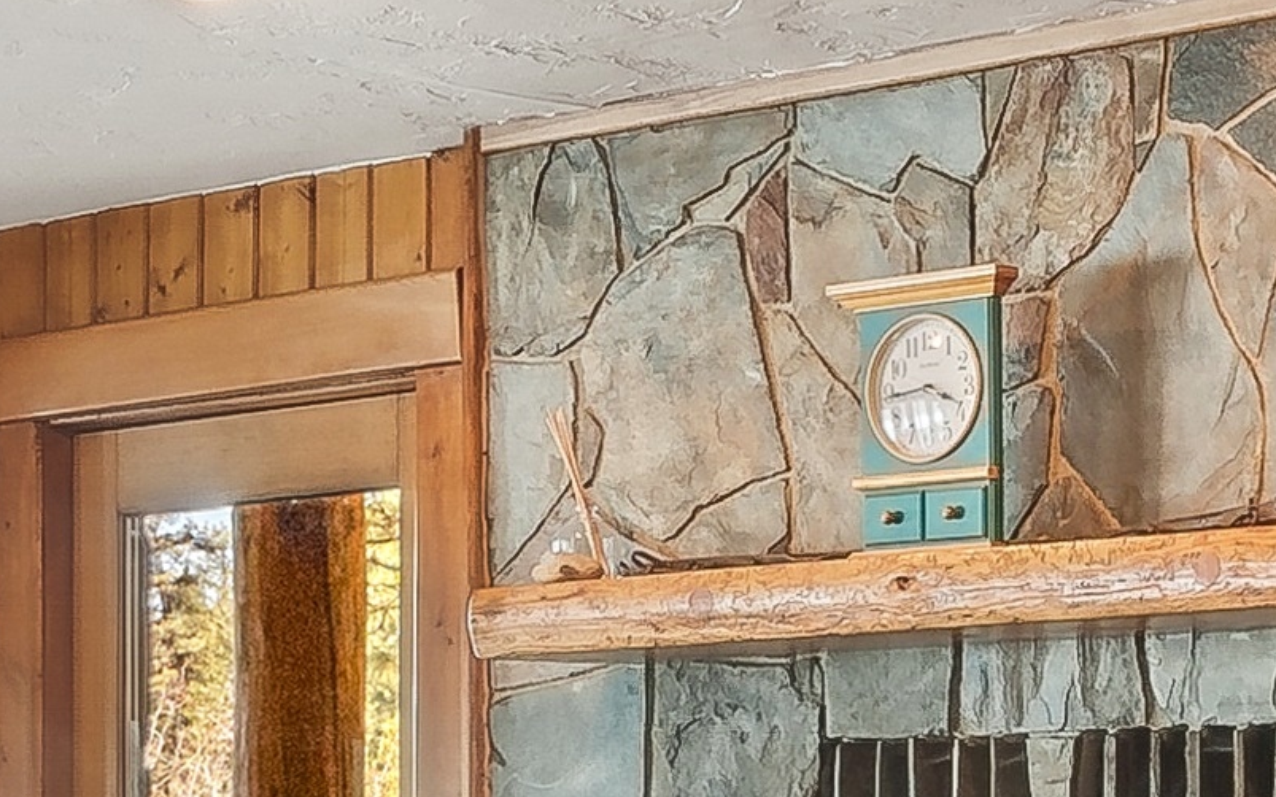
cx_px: 1076
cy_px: 829
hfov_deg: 19.4
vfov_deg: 12.2
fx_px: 3686
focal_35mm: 106
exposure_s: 1/4
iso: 200
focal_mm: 10
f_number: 6.3
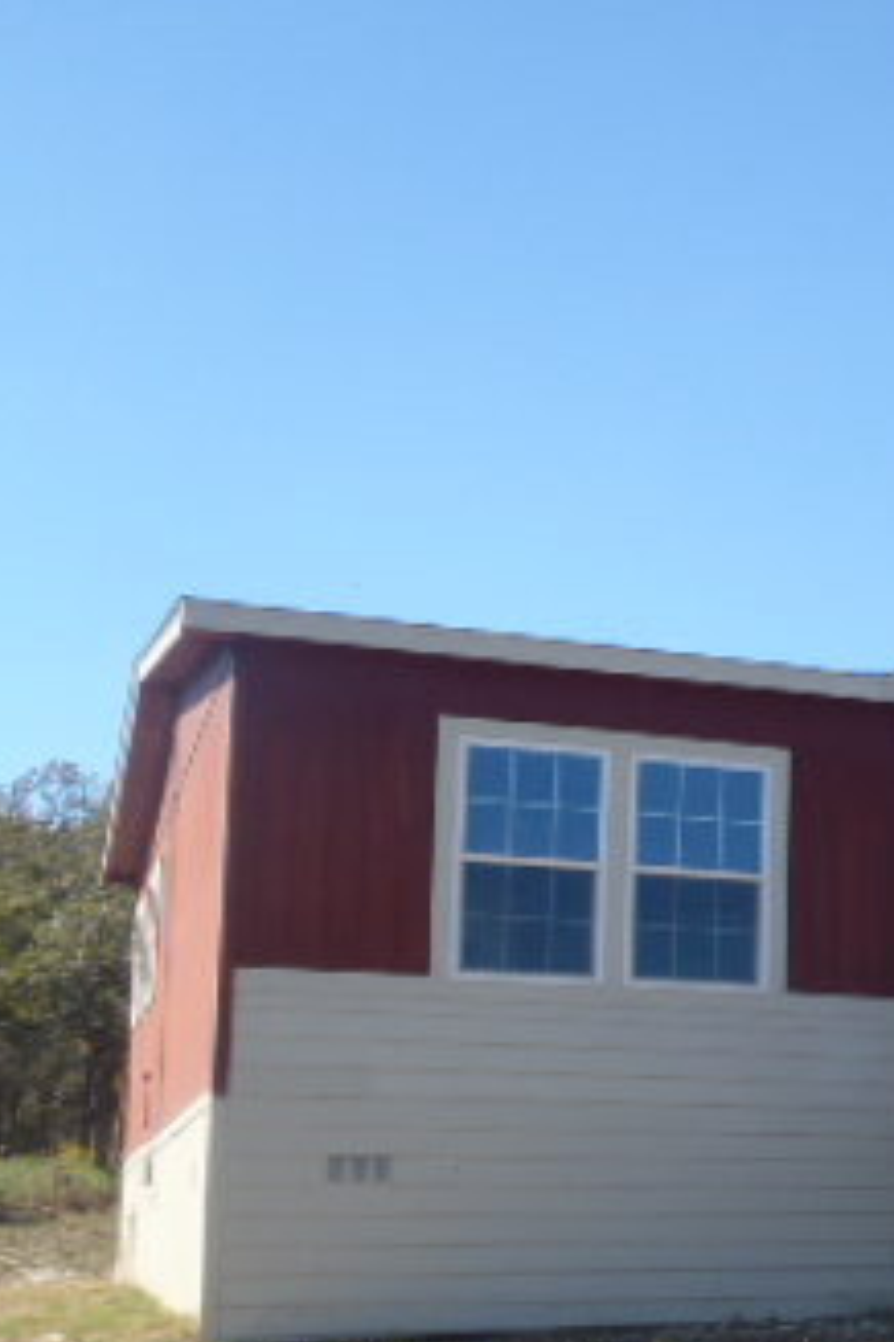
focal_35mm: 57
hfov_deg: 20.8
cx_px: 1279
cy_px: 911
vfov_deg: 34.7
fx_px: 2123
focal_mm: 5
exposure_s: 1/320
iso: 80
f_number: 3.9
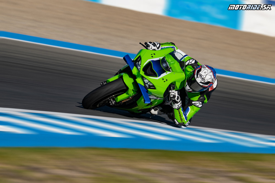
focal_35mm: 400
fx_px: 3055
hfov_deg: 5.2
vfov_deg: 3.4
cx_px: 138
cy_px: 92
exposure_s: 1/640
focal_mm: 400
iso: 200
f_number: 11
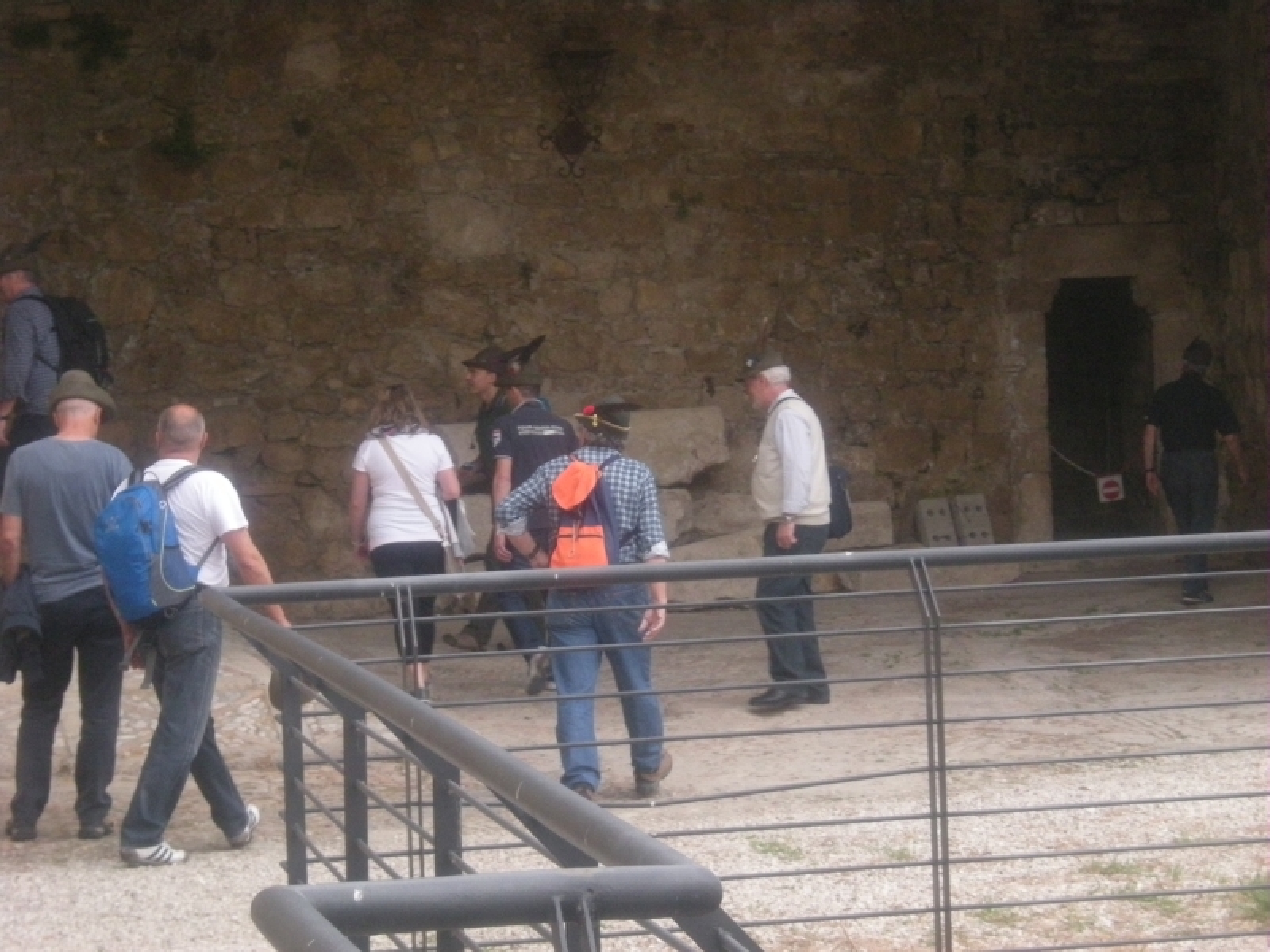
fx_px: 3742
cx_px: 635
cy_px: 476
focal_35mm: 102
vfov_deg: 14.5
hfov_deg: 19.3
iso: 400
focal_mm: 17
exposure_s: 1/93.2
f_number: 5.6
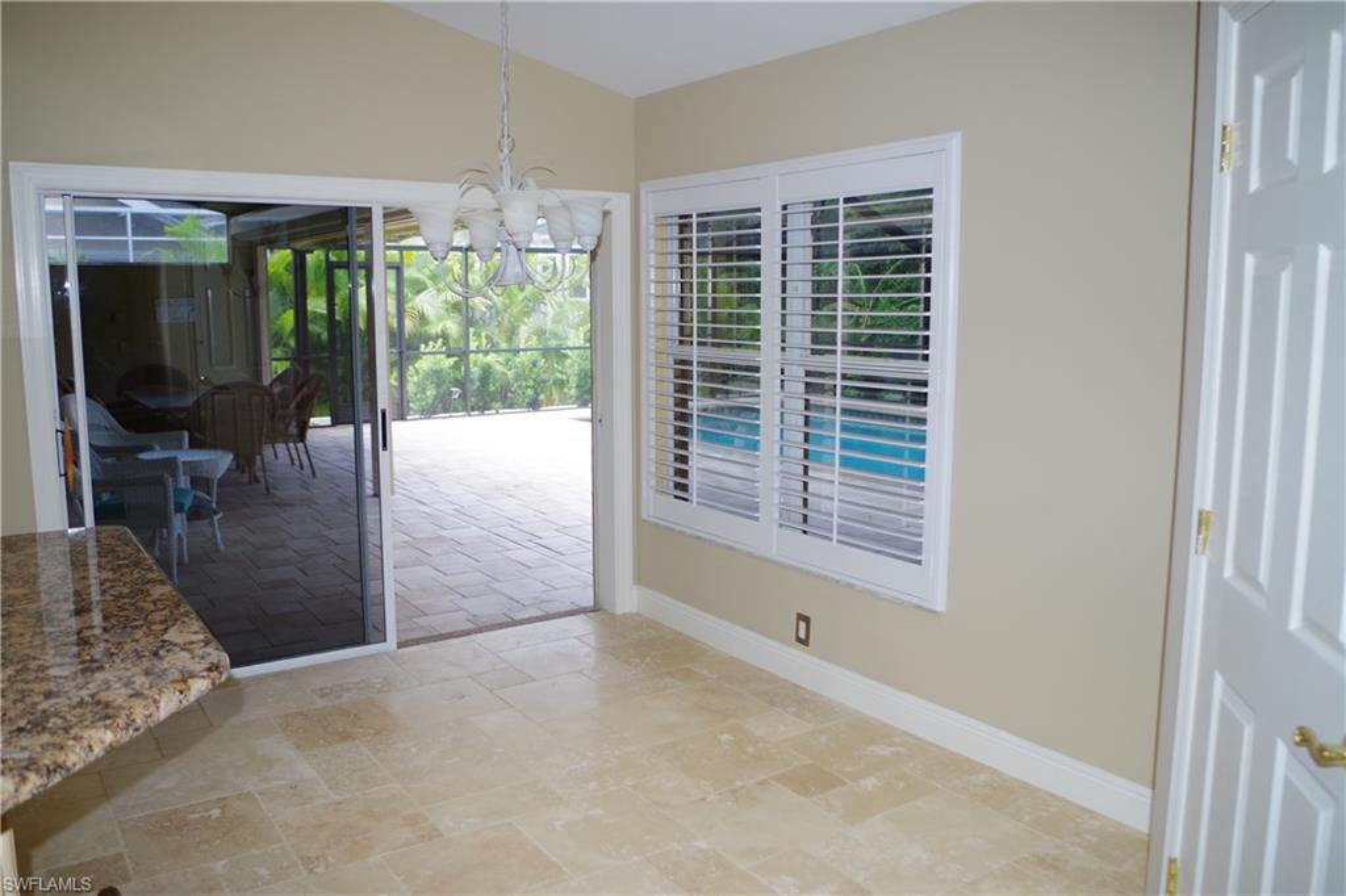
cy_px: 448
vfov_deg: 47.9
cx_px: 673
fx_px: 1009
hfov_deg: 67.4
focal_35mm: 27
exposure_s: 1/160
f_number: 3.5
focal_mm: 18
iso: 400
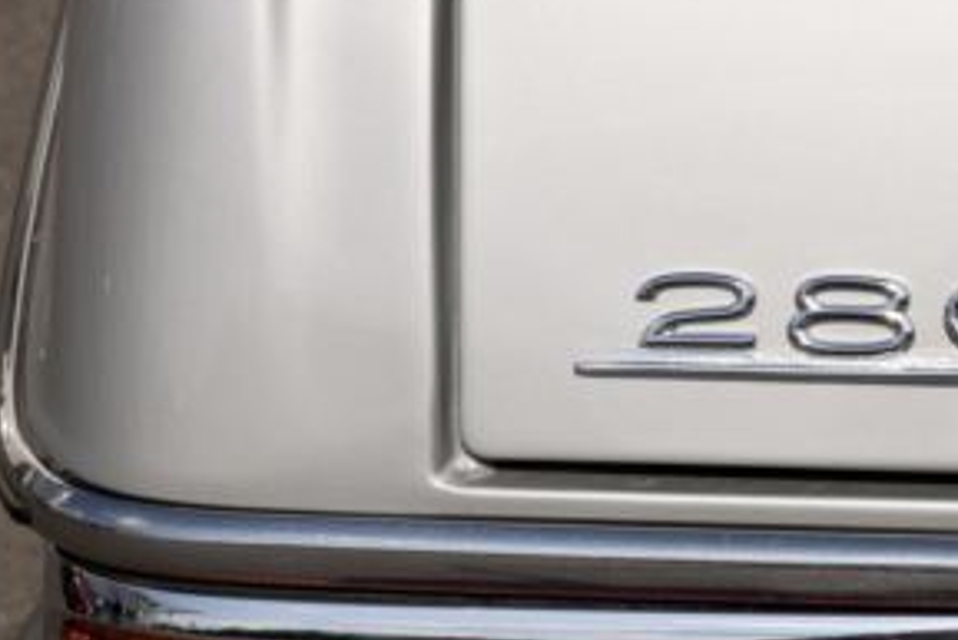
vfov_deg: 6.4
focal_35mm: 214
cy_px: 469
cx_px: 935
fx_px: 5697
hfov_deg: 9.6
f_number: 16
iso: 100
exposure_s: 1/200
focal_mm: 105
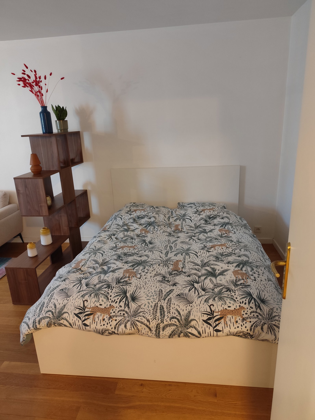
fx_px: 279
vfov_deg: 73.9
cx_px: 158
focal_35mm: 23
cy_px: 210
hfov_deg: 58.9
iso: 1600
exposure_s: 1/33.3
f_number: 1.65
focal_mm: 6.14
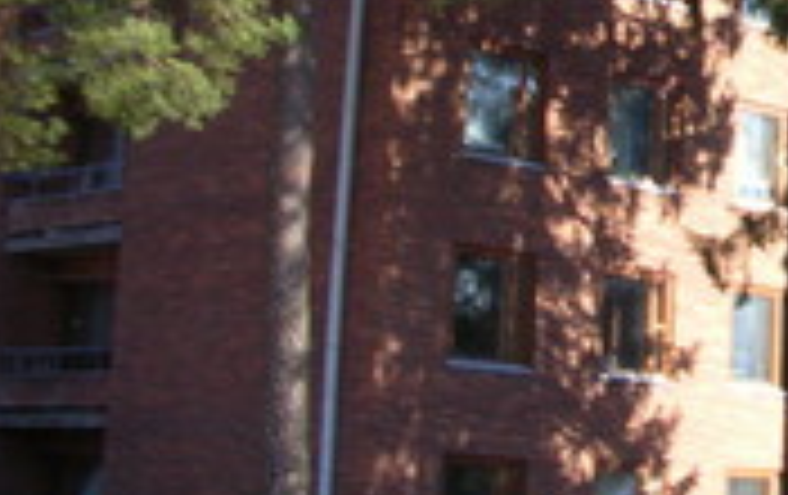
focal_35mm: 99
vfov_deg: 13.1
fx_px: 2129
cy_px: -16
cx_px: 1031
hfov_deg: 19.3
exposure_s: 1/33.3
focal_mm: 5.8
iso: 50
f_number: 8.5
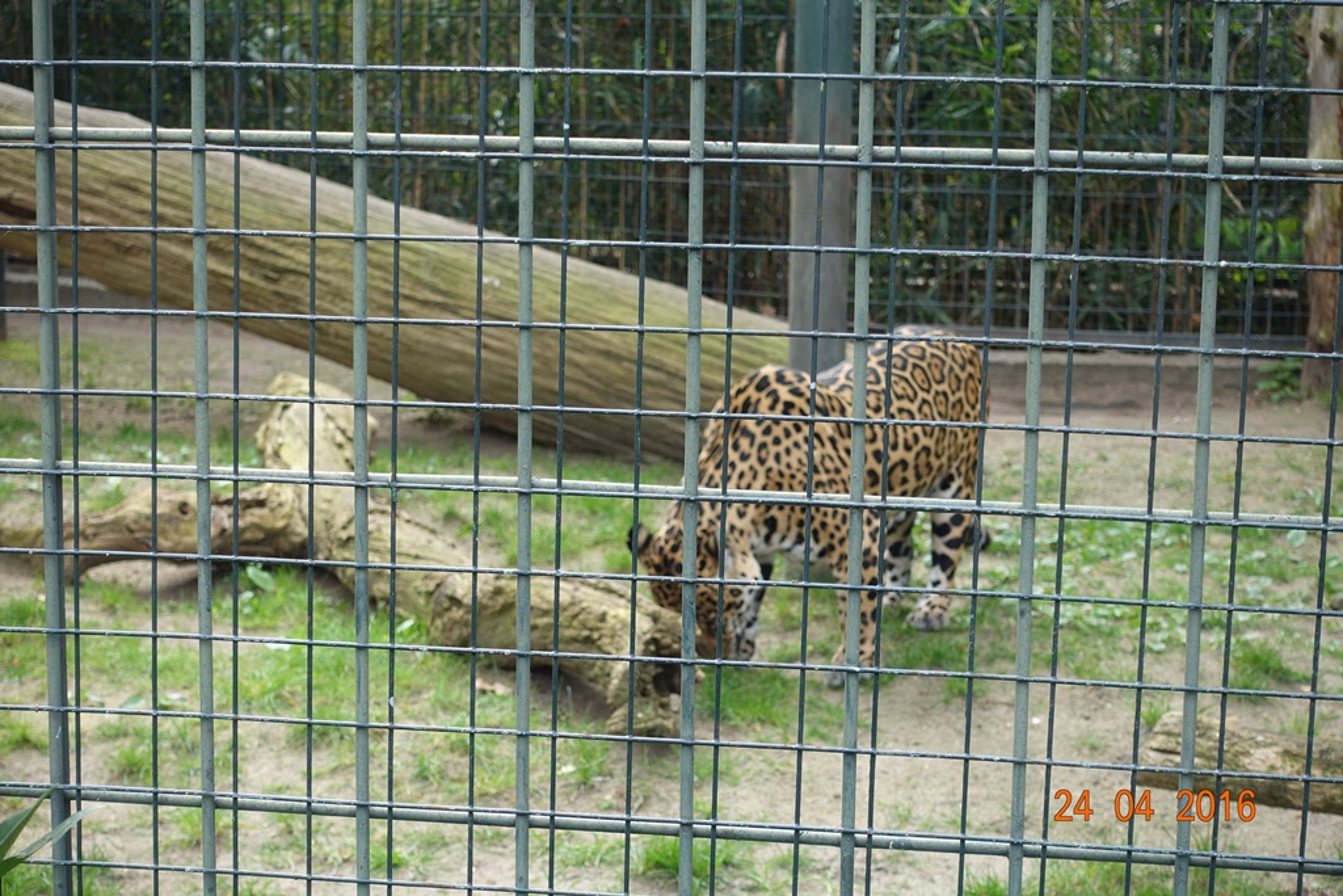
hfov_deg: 28.8
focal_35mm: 70
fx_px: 2612
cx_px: 672
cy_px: 448
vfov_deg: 19.5
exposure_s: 1/80
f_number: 4.5
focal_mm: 25.7
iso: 125
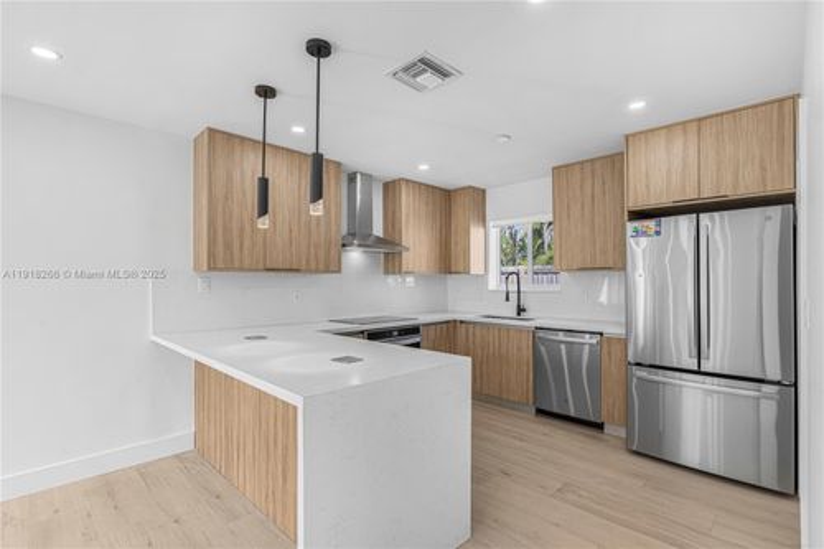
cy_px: 274
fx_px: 366
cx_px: 412
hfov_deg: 96.8
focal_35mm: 16
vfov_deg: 73.7
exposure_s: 1/3
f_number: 9
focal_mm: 16
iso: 200
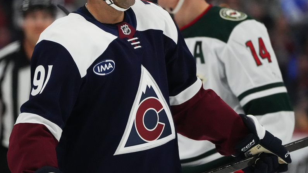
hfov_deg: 3.2
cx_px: 124
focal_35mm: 675
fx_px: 5512
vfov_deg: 1.8
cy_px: 51
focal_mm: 500
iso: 8000
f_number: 6.7
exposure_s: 1/2000
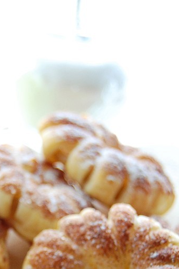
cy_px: 221
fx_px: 657
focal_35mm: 88
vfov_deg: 22.8
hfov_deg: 15.3
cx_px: 9
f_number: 4.2
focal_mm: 30
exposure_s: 1/60
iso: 640
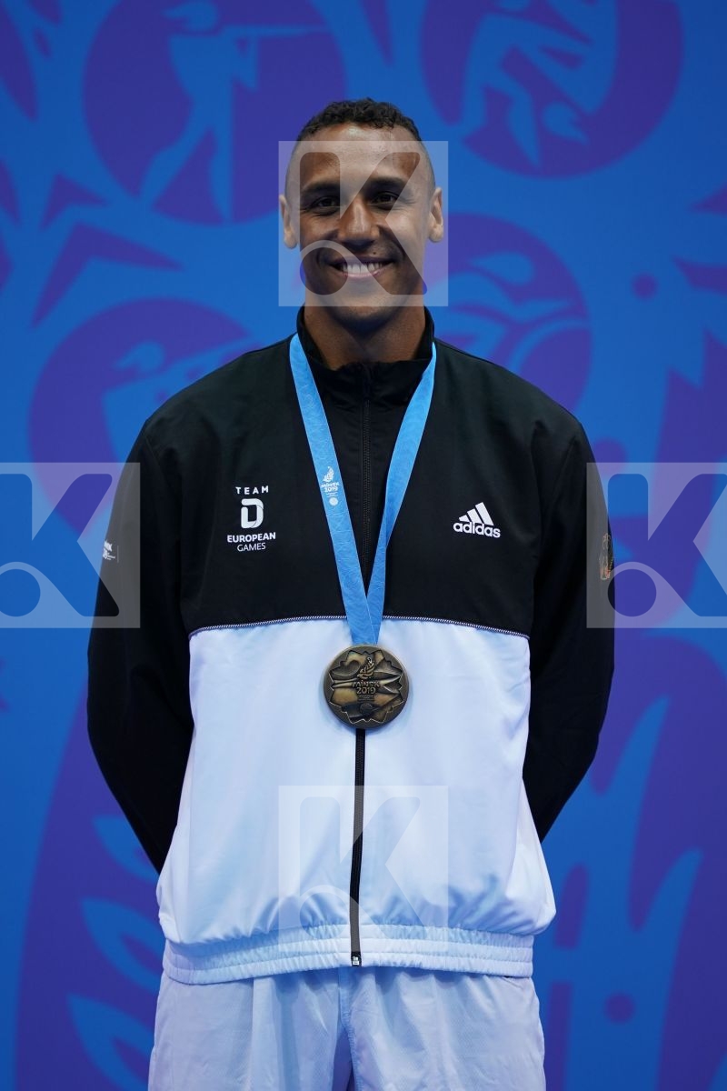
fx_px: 18174
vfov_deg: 3.4
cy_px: 546
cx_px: 364
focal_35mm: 600
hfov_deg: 2.3
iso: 400
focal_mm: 400
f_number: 2.8
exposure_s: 1/500
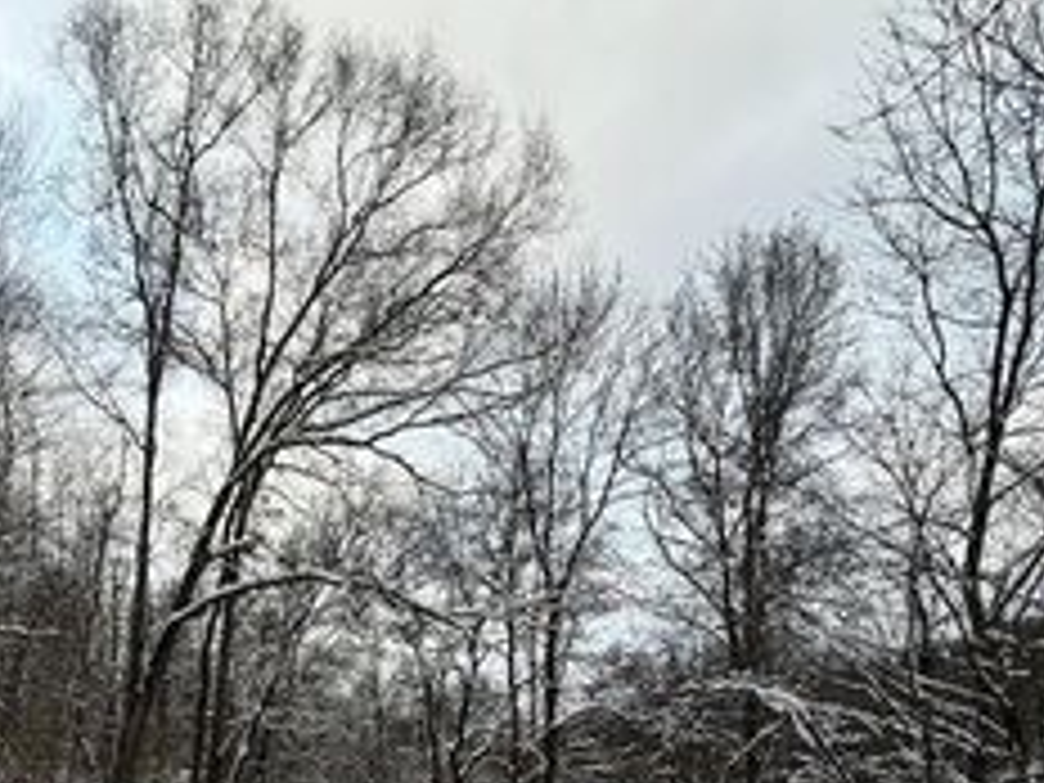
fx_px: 784
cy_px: 709
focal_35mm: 26
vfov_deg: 47.5
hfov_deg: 63.8
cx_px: 277
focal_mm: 2.22
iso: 50
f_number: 2.2
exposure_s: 1/200
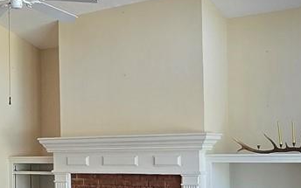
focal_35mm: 64
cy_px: 136
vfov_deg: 20.2
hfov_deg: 30.0
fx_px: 525
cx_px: 5
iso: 100
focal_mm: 2.2
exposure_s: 1/60
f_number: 2.2
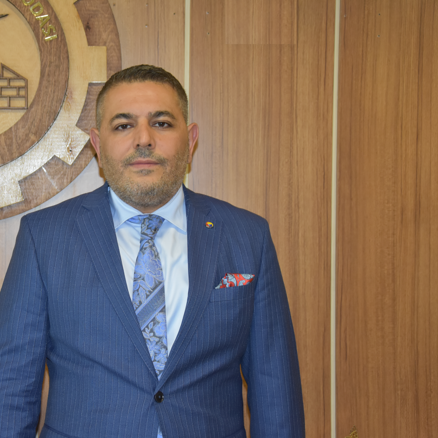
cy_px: 219
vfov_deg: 22.5
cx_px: 114
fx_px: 1102
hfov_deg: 22.3
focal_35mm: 77
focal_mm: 40
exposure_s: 1/60
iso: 1250
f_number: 4.5
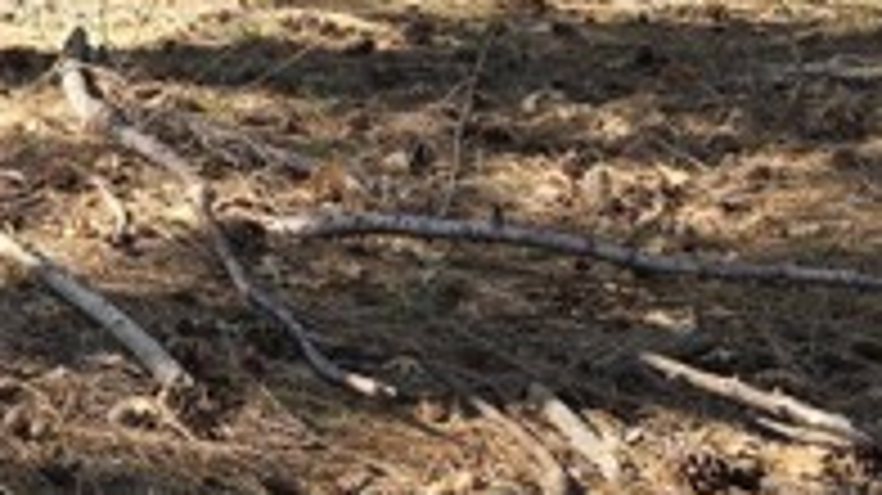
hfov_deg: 22.2
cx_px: -378
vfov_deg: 13.0
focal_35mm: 82
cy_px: -454
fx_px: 1917
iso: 32
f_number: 1.7
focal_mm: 6.3
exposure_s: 1/180
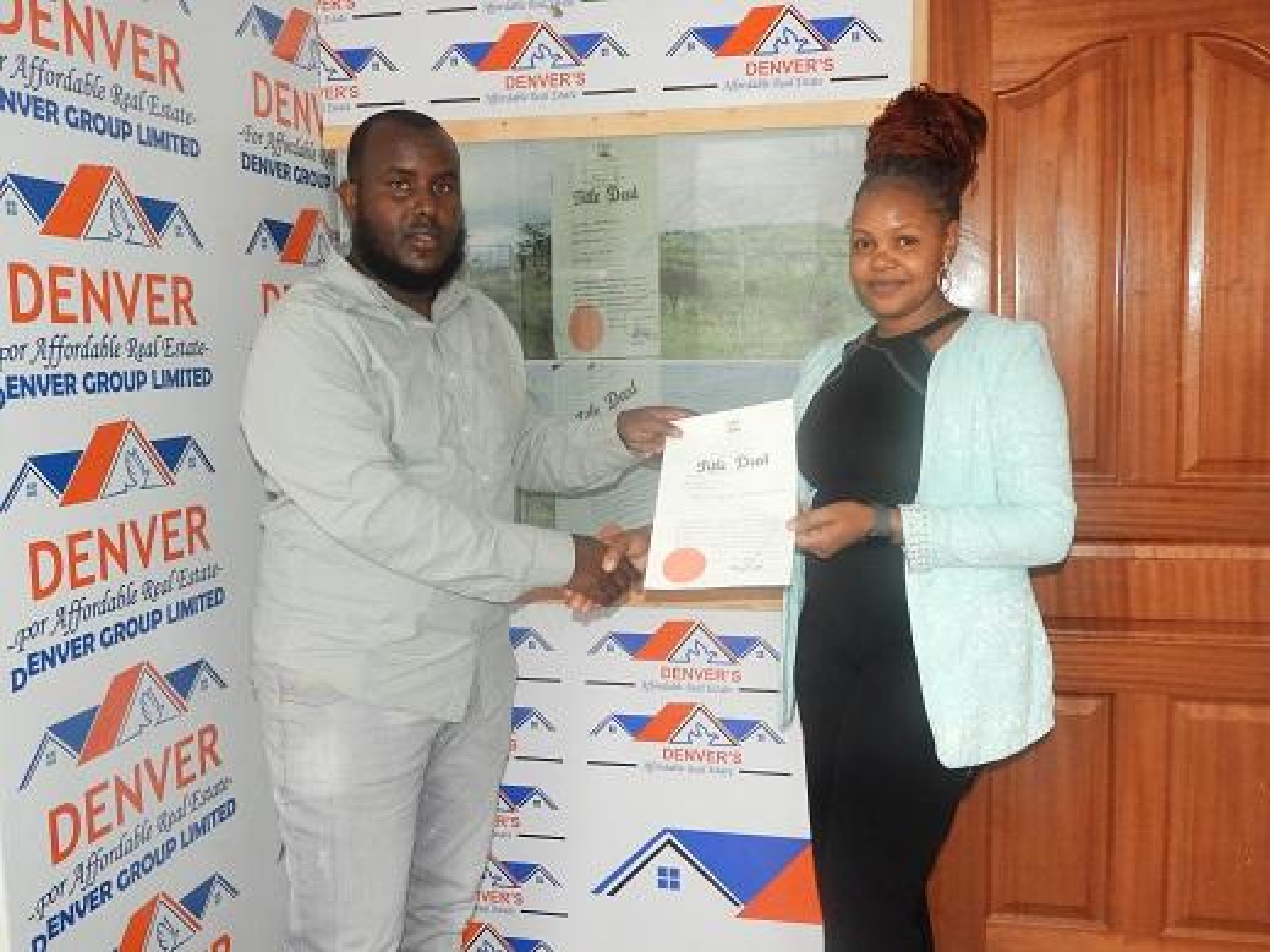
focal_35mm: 33
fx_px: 1210
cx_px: 635
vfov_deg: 42.9
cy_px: 476
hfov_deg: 55.4
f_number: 3.6
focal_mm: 5.9
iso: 140
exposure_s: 1/30
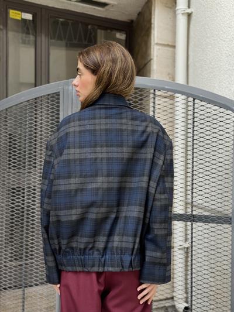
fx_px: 432
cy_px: 156
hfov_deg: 30.3
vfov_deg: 39.6
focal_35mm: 48
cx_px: 117
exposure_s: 1/334
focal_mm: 6.76
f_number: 1.78
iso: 64
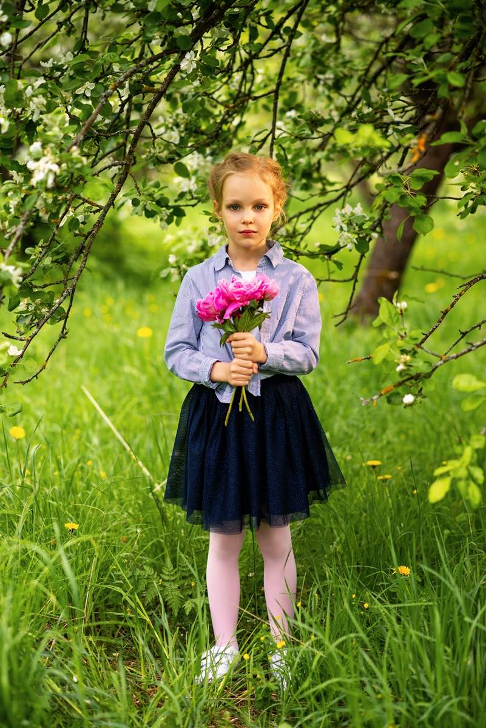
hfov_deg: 16.1
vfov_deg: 23.9
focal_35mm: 85
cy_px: 364
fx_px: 1720
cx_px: 243
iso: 200
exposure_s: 1/400
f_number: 2.5
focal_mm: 85
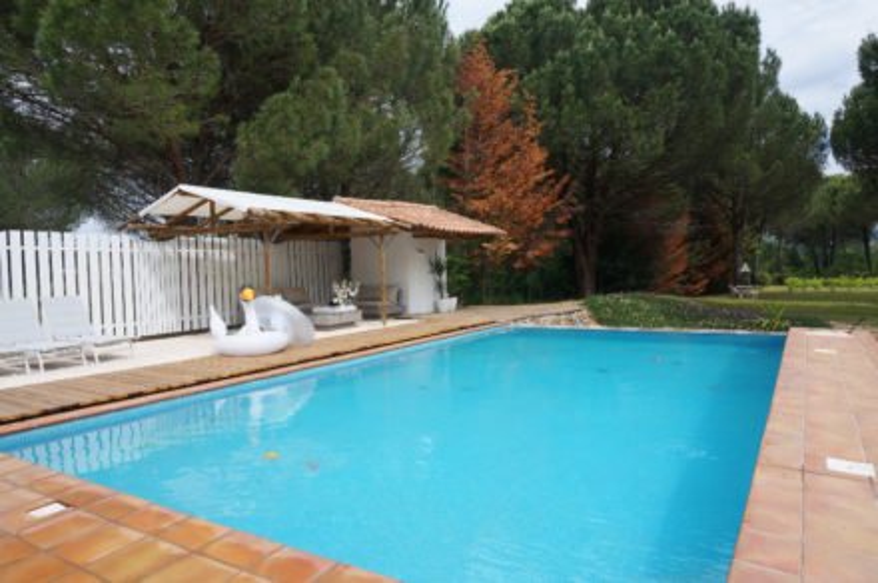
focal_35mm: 24
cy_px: 292
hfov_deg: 73.8
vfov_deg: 53.0
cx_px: 439
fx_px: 584
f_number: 9
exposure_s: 1/160
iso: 100
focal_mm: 16
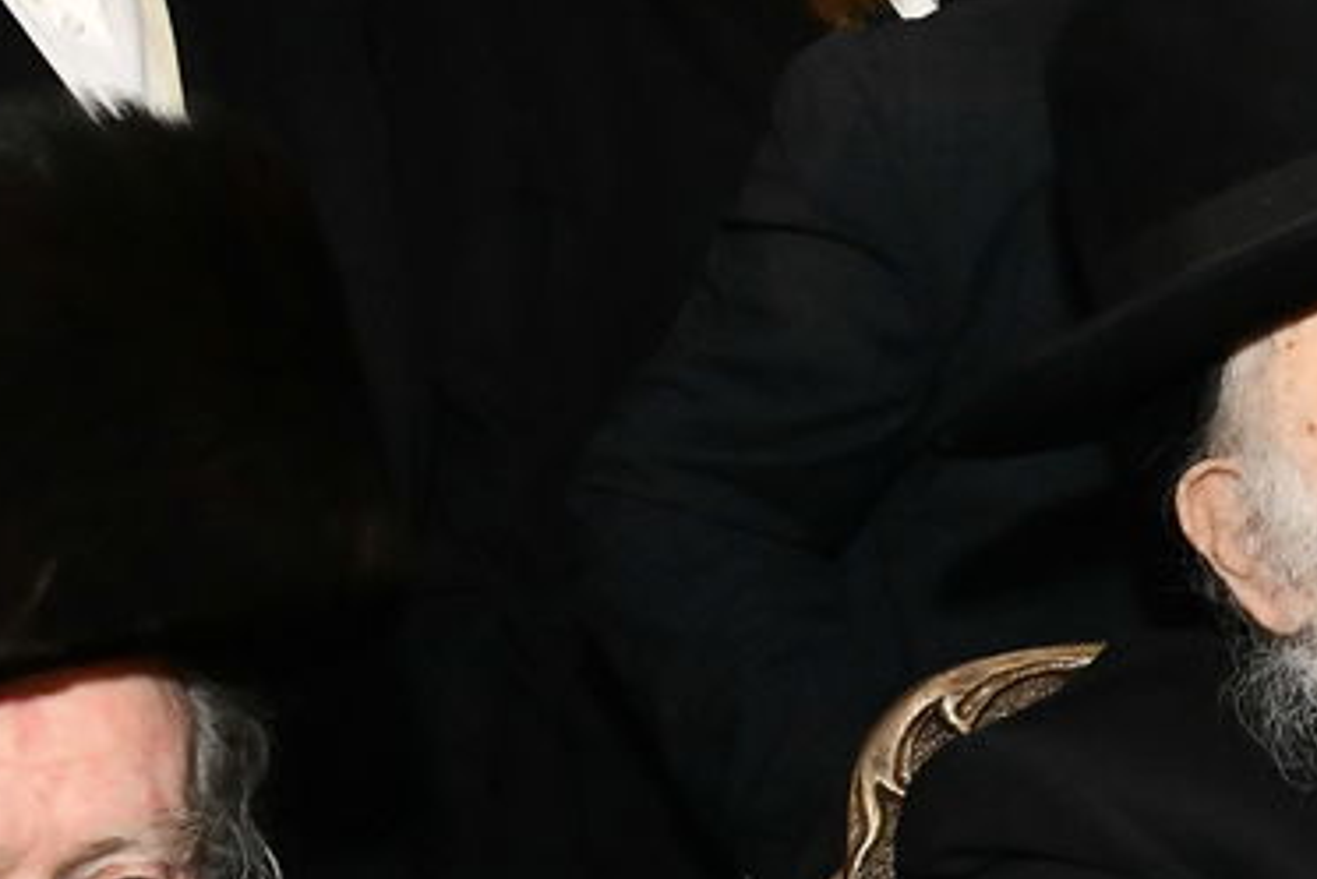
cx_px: 1568
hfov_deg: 18.5
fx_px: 3843
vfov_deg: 13.0
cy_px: 535
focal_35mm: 105
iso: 3200
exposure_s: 1/200
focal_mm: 28
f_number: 5.6
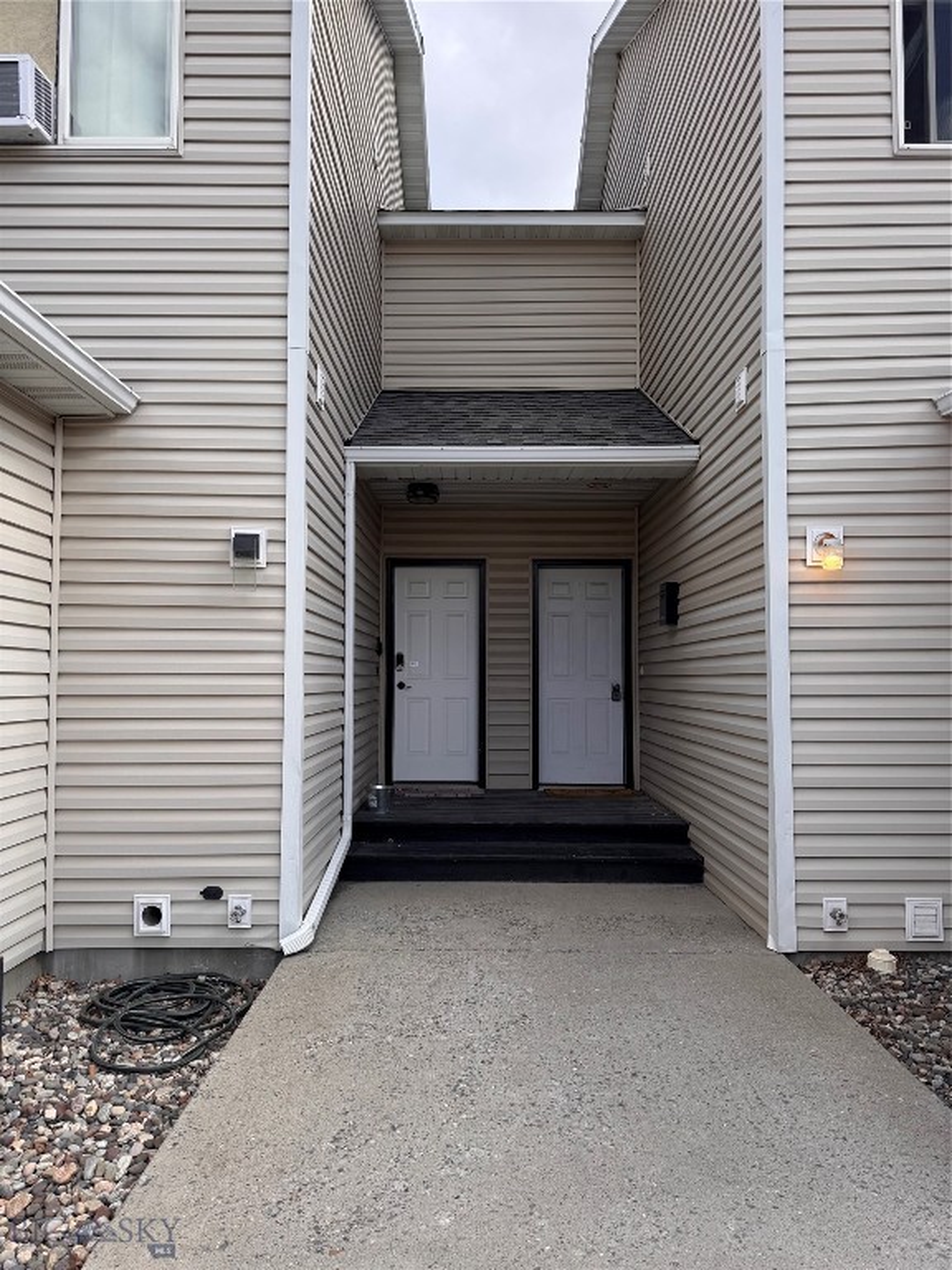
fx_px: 880
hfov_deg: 56.8
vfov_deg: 71.6
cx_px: 476
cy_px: 635
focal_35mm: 24
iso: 80
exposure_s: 1/1923
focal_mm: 6.76
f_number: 1.78
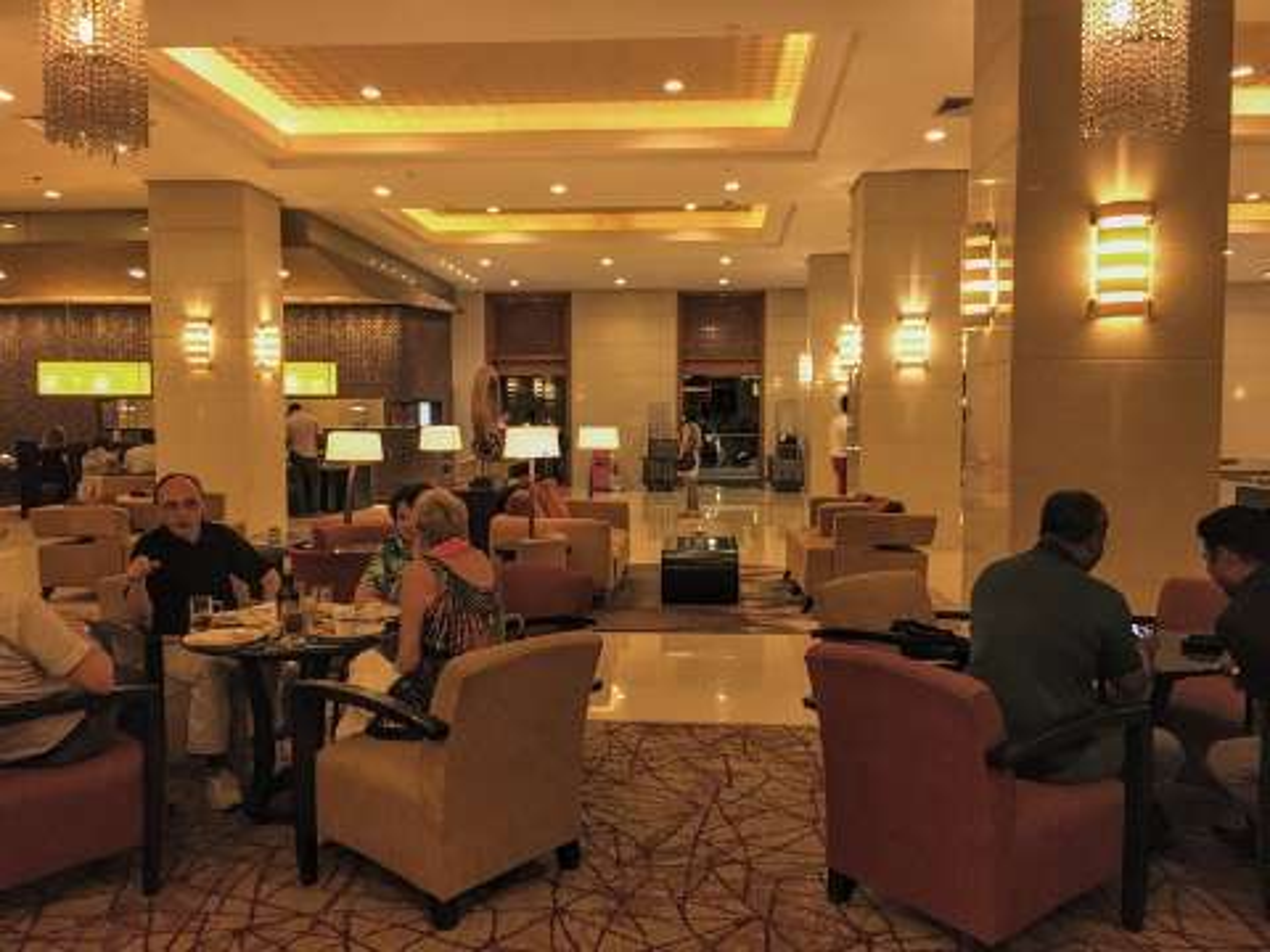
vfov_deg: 48.2
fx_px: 1064
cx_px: 635
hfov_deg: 61.7
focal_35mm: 29
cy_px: 476
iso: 200
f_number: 2.2
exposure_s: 1/17
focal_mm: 4.15
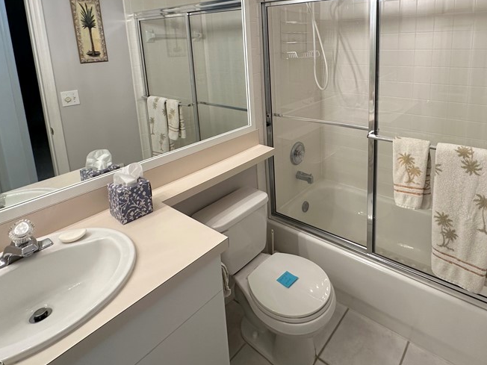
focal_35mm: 22
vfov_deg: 58.3
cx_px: 295
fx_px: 310
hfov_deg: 75.4
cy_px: 97
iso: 125
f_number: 2.2
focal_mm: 2.22
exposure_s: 1/120
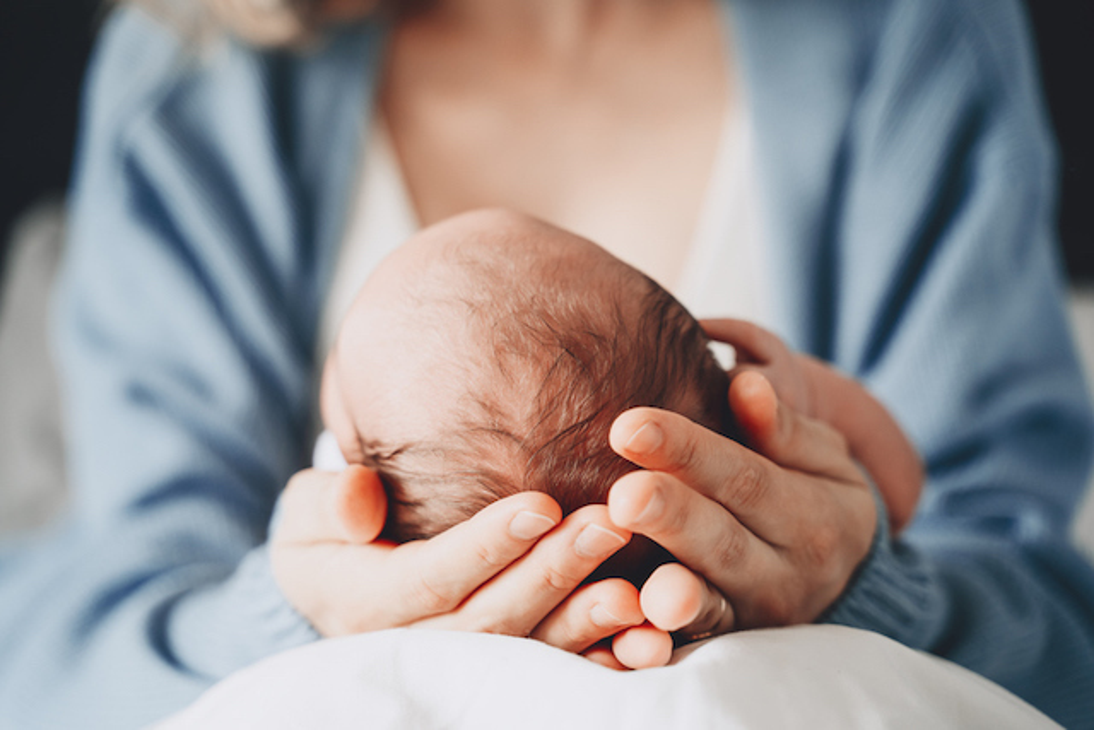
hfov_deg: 27.0
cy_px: 365
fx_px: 2280
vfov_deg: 18.2
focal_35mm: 75
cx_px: 547
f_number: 3.5
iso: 400
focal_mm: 75
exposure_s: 1/60
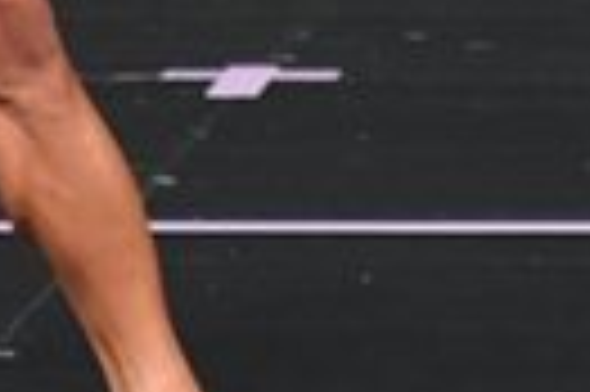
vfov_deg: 0.7
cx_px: -151
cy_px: -392
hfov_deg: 1.0
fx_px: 33392
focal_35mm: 2040
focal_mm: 230
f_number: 5.6
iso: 4000
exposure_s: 1/400
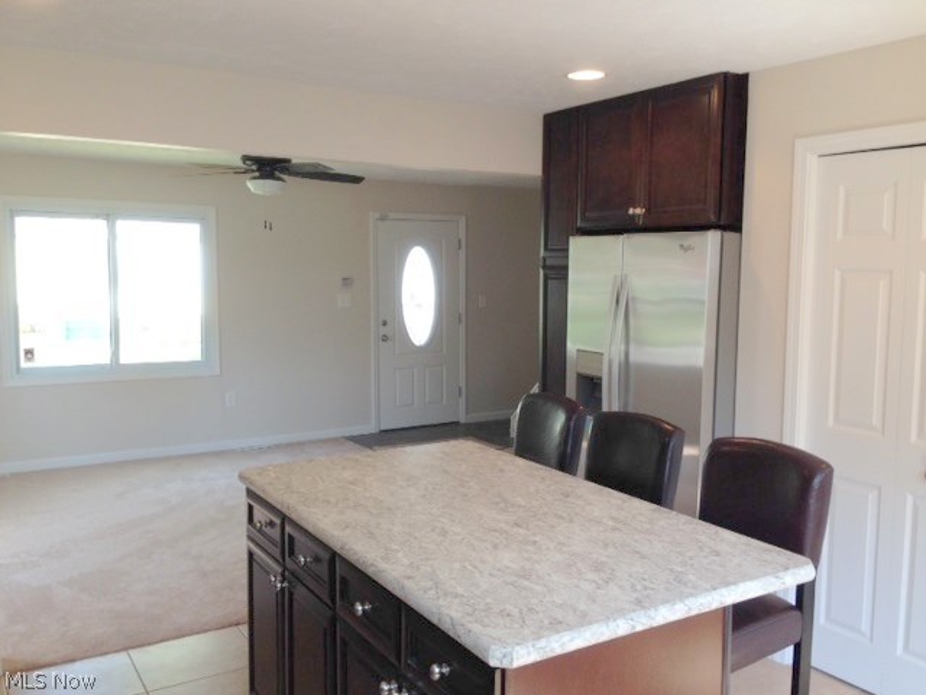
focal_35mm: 33
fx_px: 883
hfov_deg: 55.4
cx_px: 463
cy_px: 348
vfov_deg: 42.9
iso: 50
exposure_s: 1/43
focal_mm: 4.12
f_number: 2.4
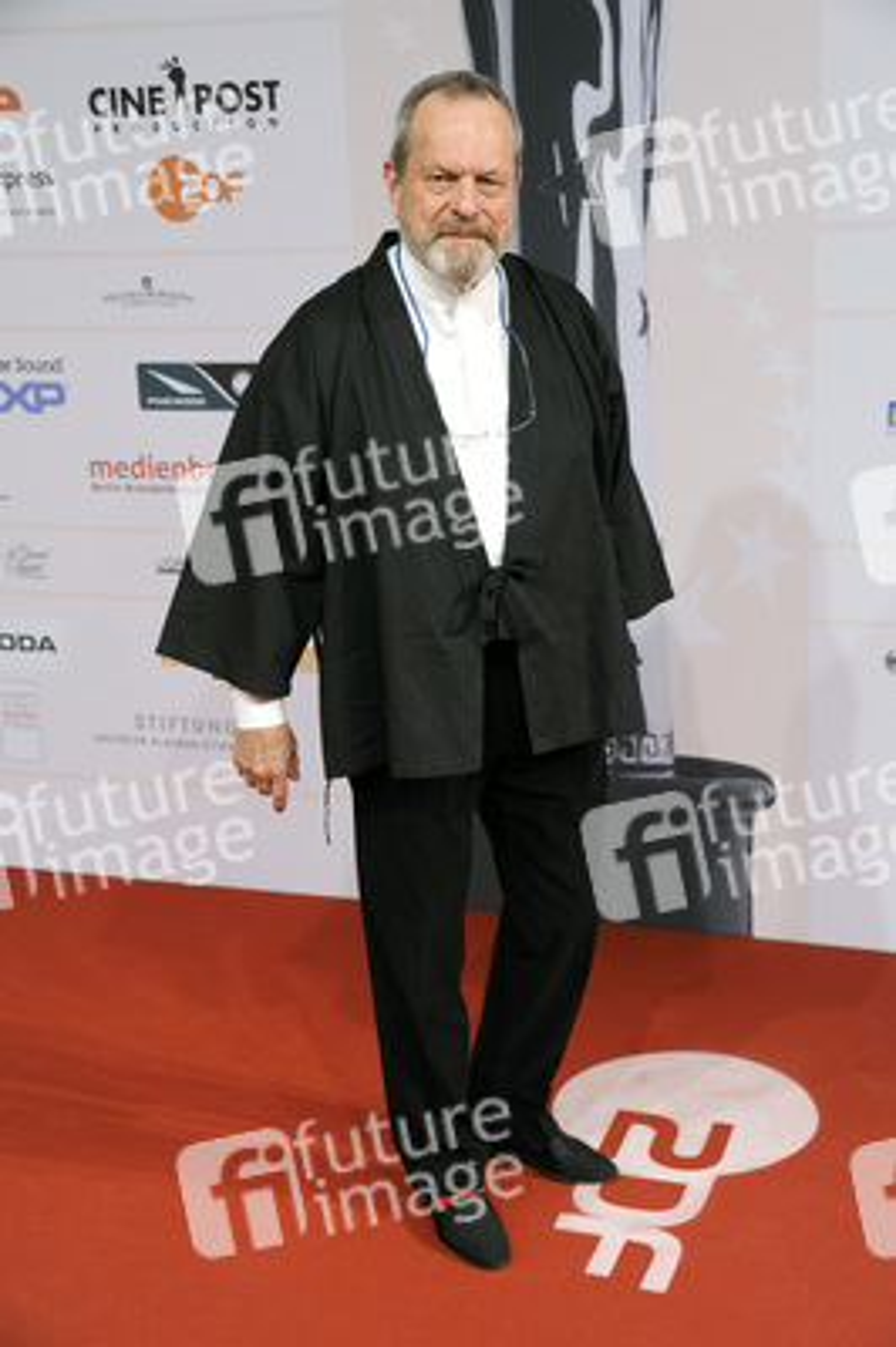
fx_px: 1870
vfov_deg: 39.6
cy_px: 674
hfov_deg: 26.9
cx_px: 448
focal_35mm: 50
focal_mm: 50
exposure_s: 1/160
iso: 1000
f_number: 5.6
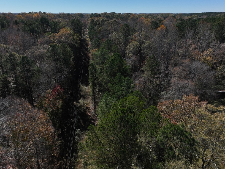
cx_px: 112
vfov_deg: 54.9
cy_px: 83
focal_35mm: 25
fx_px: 162
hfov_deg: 69.4
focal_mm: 12.29
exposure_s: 1/640
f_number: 2.8
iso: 190
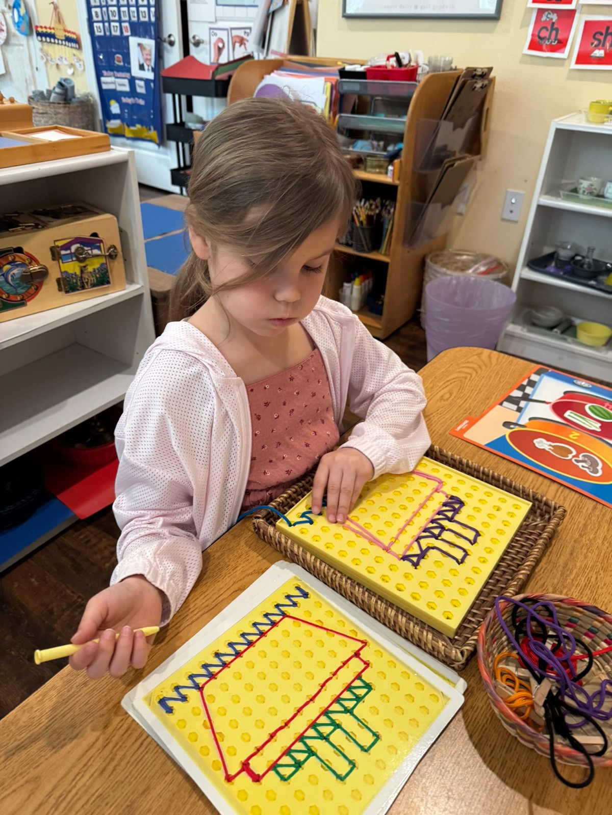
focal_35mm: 24
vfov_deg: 71.6
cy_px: 408
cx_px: 306
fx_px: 566
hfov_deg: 56.8
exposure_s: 1/60
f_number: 1.78
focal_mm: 6.76
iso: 320
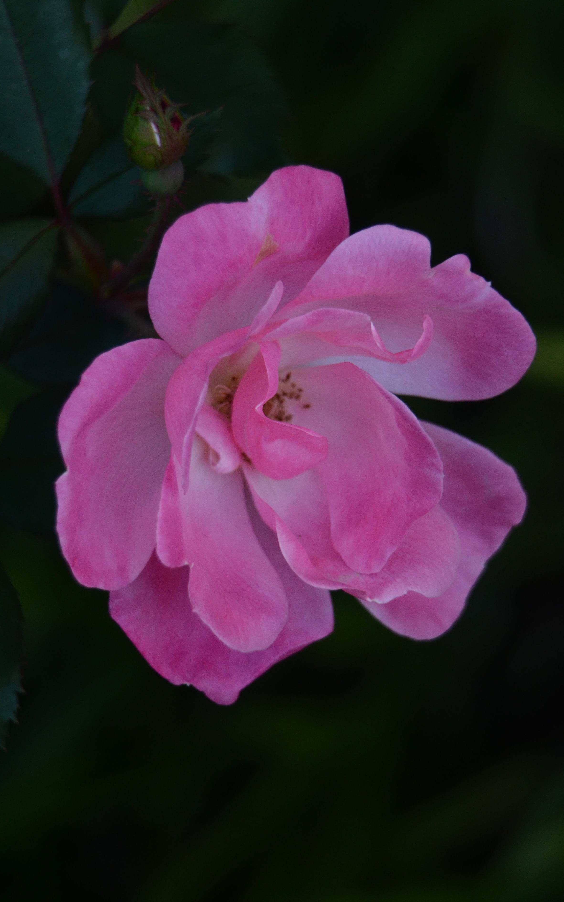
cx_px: 268
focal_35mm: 260
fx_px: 6394
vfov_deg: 8.1
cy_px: 450
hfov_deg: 5.1
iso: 1250
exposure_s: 1/500
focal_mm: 170
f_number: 5
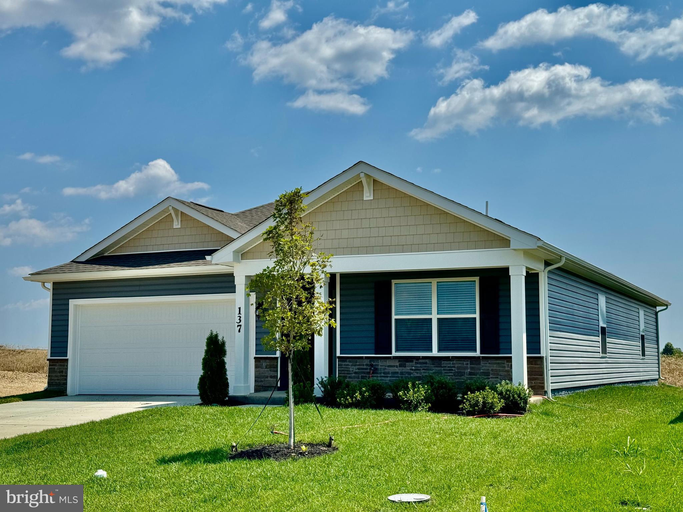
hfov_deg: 39.7
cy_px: 256
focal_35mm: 48
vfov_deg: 30.3
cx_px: 342
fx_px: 947
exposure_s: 1/7092
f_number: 1.78
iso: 64
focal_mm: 6.76
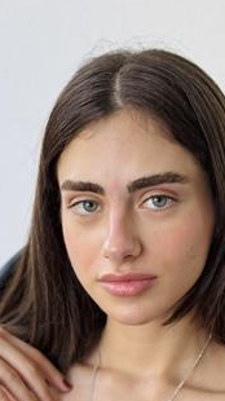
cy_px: 320
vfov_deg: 23.3
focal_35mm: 90
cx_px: 142
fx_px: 956
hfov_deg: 13.4
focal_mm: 6.76
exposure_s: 1/98
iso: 100
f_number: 1.78
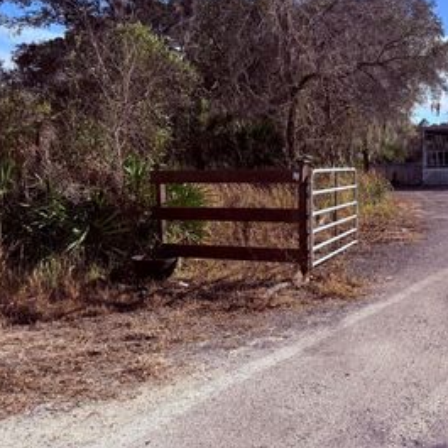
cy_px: 172
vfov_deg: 41.6
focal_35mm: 40
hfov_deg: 38.5
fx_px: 586
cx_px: 418
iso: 100
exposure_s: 1/5319
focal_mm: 6.76
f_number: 1.78
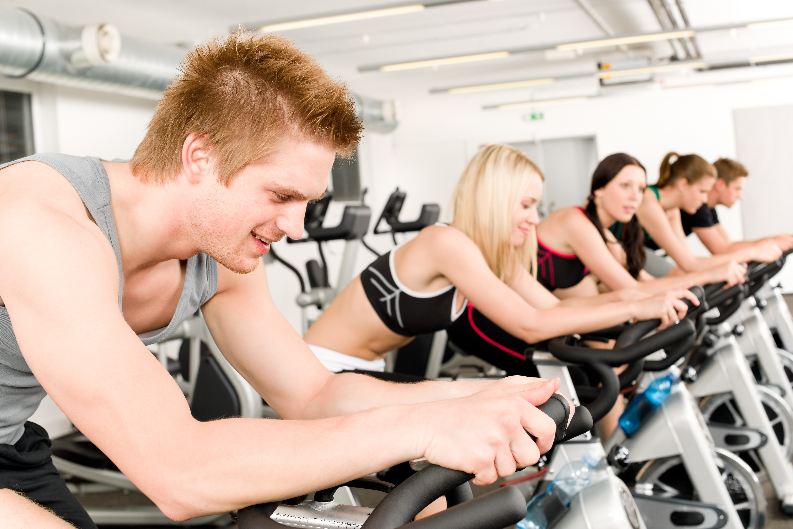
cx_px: 396
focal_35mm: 50
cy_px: 264
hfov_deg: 39.6
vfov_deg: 27.0
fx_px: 1101
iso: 100
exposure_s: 1/200
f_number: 7.1
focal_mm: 50
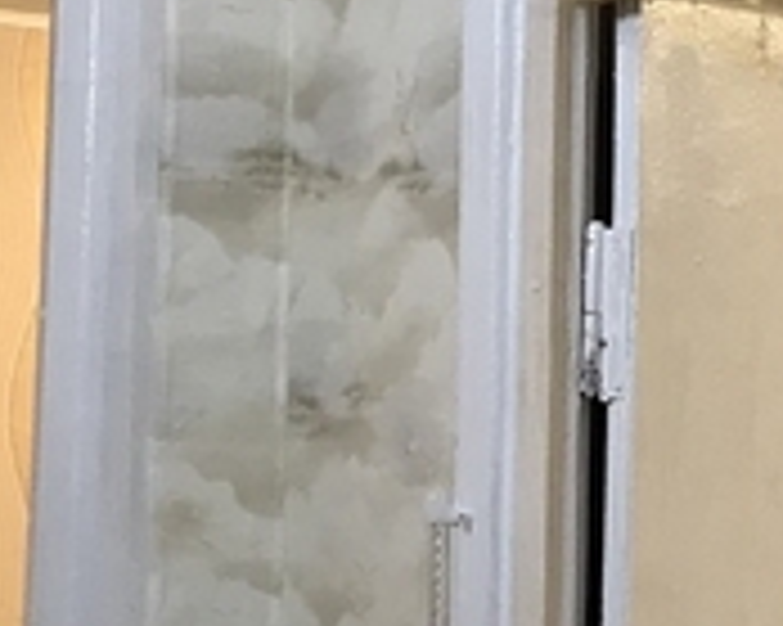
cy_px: 585
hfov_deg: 15.1
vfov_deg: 12.1
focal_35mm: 126
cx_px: 698
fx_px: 2918
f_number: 1.8
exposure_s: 1/25
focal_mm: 3.99
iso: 32
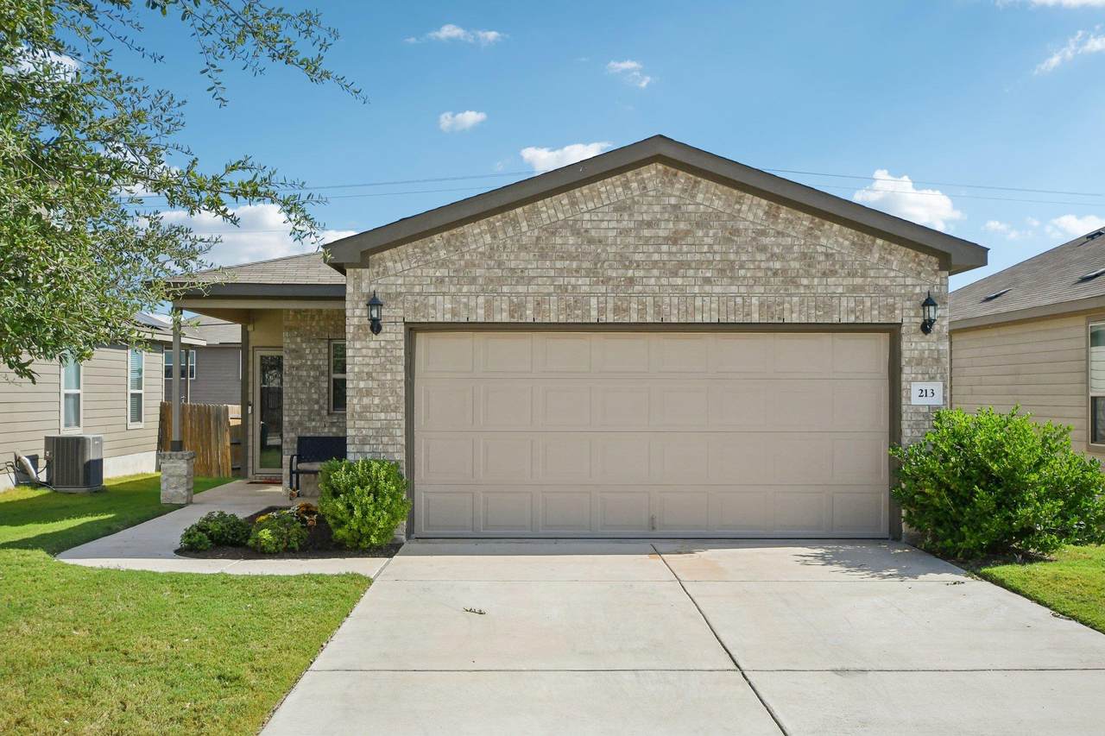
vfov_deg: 36.9
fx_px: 1105
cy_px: 368
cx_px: 552
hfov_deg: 53.1
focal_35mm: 36
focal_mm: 24
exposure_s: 1/1250
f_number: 8
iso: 400
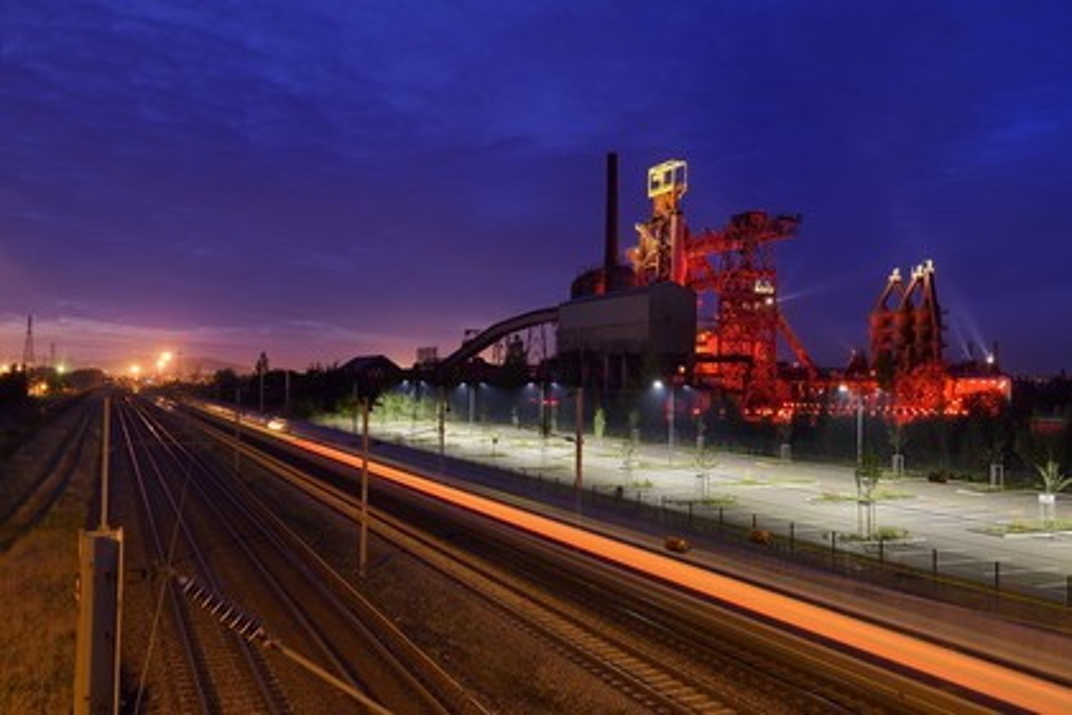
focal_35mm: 32
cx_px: 536
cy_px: 358
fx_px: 953
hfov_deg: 58.7
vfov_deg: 41.1
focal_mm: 32
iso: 500
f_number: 6.3
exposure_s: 5
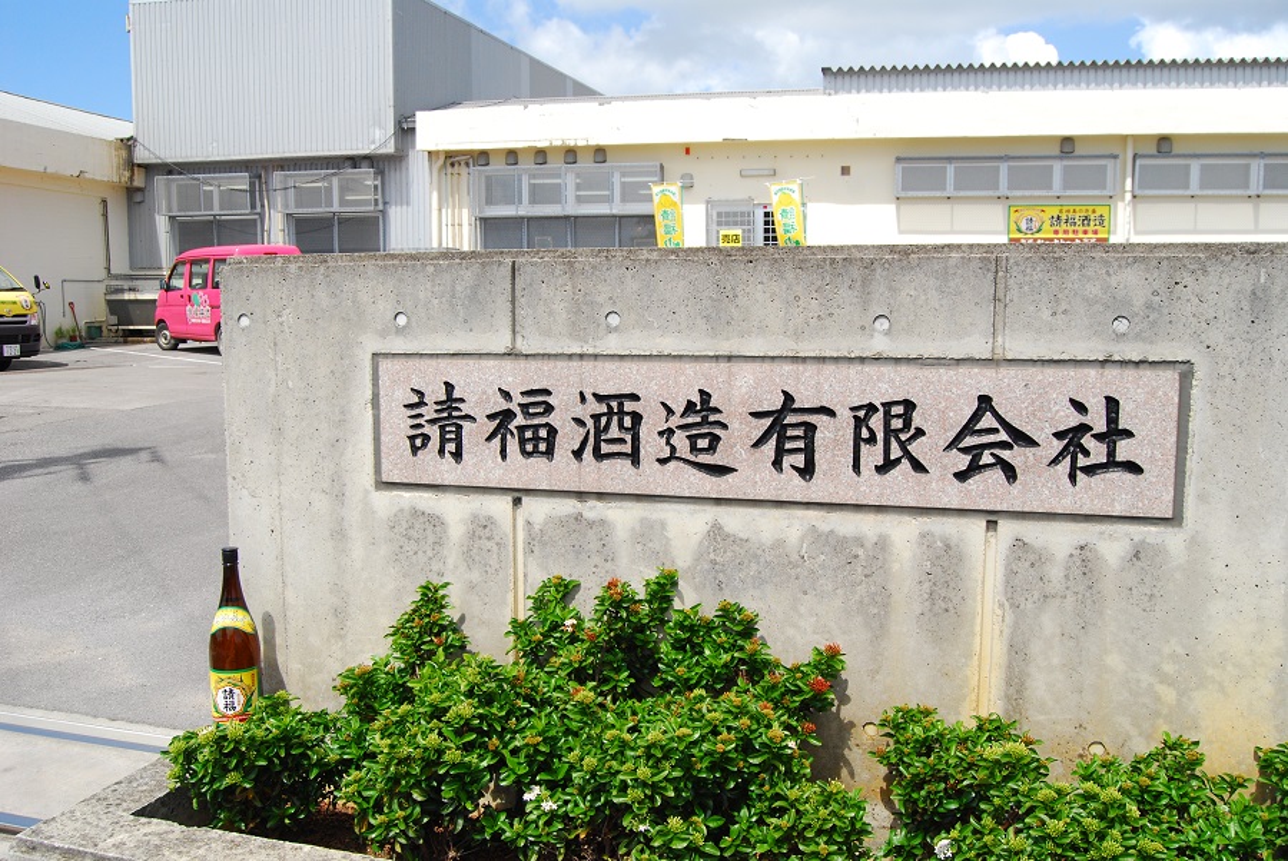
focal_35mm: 30
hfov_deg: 61.9
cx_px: 644
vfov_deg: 43.7
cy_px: 430
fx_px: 1074
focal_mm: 20
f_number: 8
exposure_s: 1/800
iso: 400
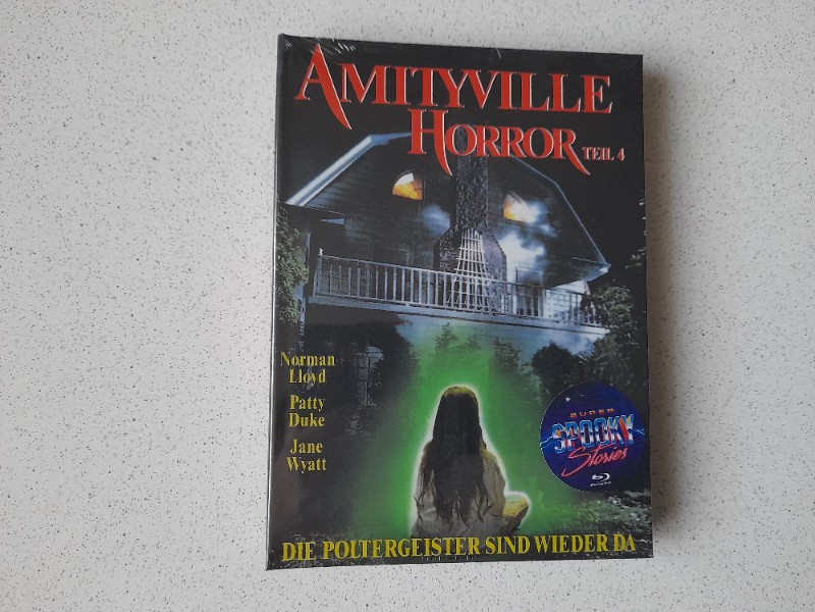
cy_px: 306
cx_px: 408
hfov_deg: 69.4
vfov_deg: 54.9
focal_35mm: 25
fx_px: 589
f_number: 2
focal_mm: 4.6
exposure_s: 1/60
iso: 400
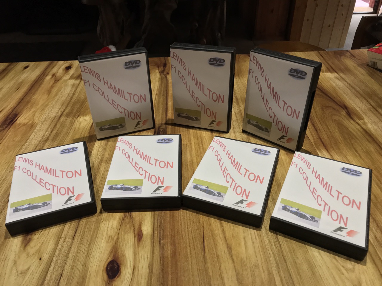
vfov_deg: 49.7
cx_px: 191
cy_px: 143
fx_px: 309
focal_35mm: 28
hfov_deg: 63.4
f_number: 1.8
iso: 160
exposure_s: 1/33
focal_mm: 3.99
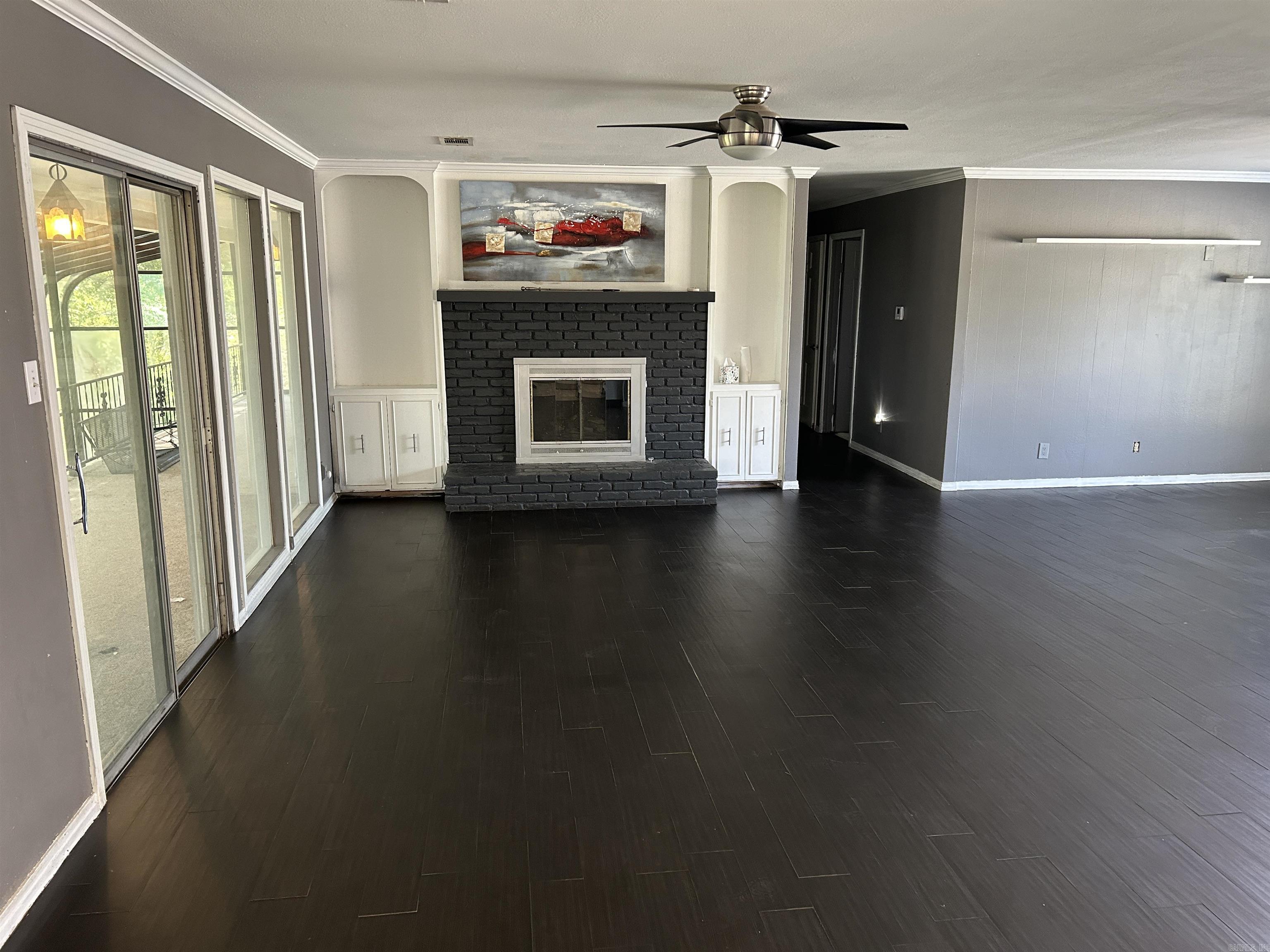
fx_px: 954
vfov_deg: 53.1
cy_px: 476
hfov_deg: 67.3
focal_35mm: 26
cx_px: 635
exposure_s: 1/60
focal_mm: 5.7
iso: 250
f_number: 1.5
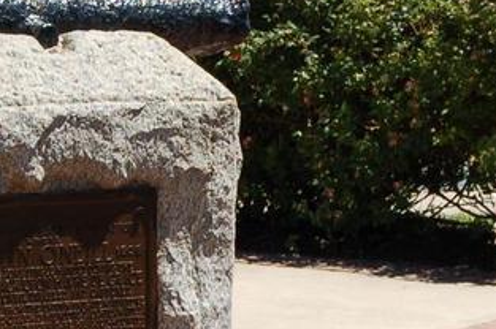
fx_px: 2656
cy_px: 178
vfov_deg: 7.1
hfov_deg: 10.7
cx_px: 216
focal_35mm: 193
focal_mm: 28
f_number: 9
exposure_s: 1/320
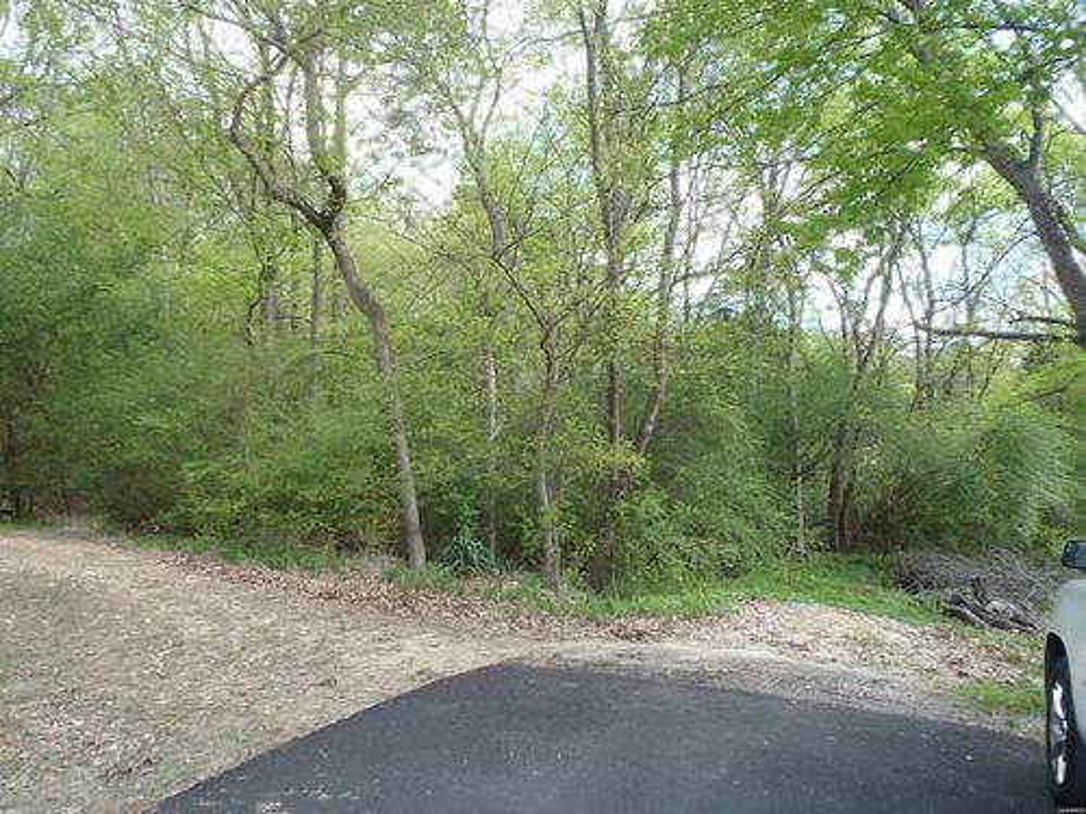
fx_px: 878
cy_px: 407
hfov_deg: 63.4
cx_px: 543
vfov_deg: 49.7
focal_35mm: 28
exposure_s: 1/80
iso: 80
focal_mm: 5
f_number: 3.9
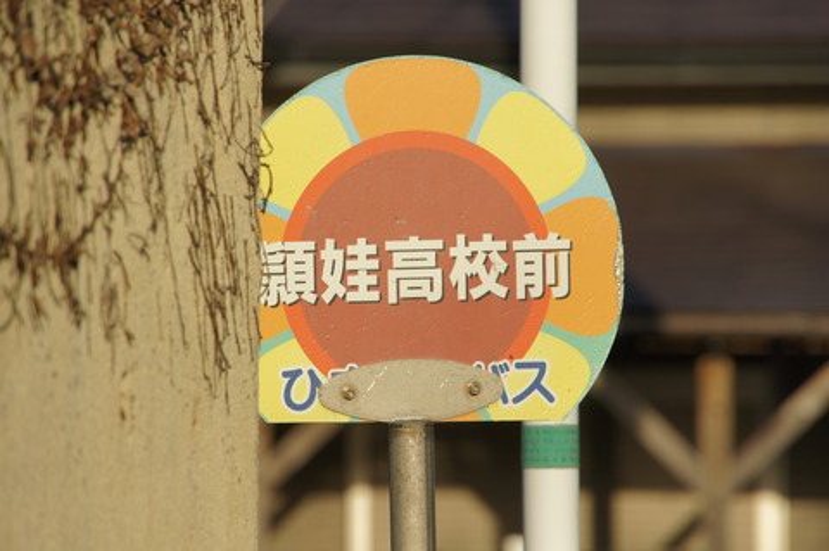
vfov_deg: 4.6
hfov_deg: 6.9
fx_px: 6901
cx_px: 414
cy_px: 276
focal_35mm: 300
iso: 200
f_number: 8
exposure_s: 1/500
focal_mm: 200
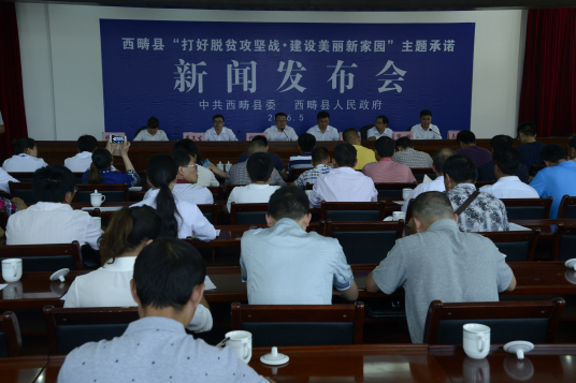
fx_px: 736
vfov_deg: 29.2
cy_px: 192
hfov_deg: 42.8
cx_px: 288
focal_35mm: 46
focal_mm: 46
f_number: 8
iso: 1000
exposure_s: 1/40
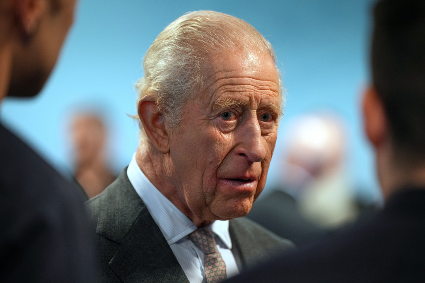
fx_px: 2220
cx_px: 212
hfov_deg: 10.9
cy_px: 142
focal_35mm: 188
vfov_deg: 7.3
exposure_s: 1/125
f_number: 2.8
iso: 2500
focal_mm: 188
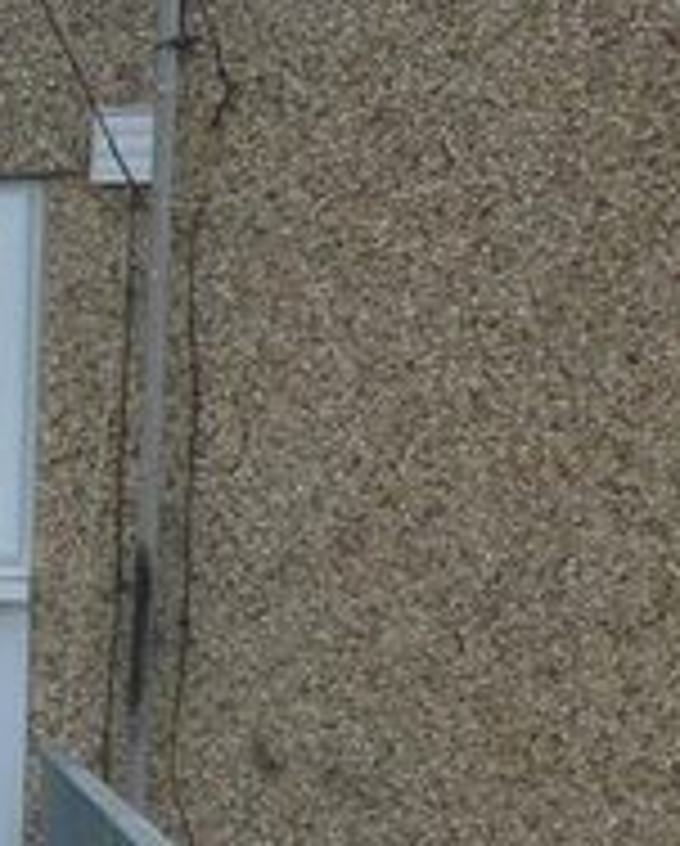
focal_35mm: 87
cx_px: -644
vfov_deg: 21.5
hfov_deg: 14.8
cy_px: 731
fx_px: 2183
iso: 100
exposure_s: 1/400
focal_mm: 4.3
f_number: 4
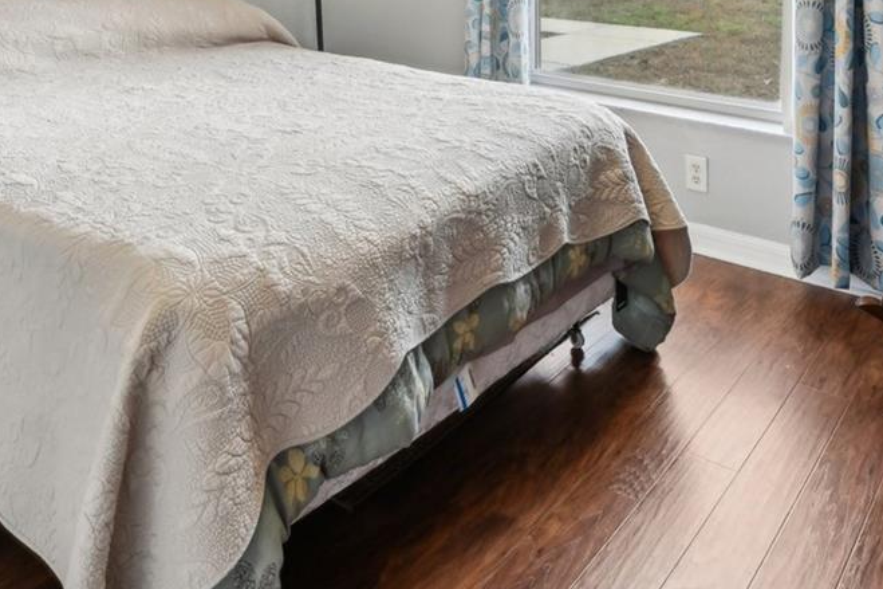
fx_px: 834
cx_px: 442
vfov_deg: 32.9
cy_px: -91
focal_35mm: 34
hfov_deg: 55.8
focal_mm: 14
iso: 400
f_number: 8
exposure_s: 1/60
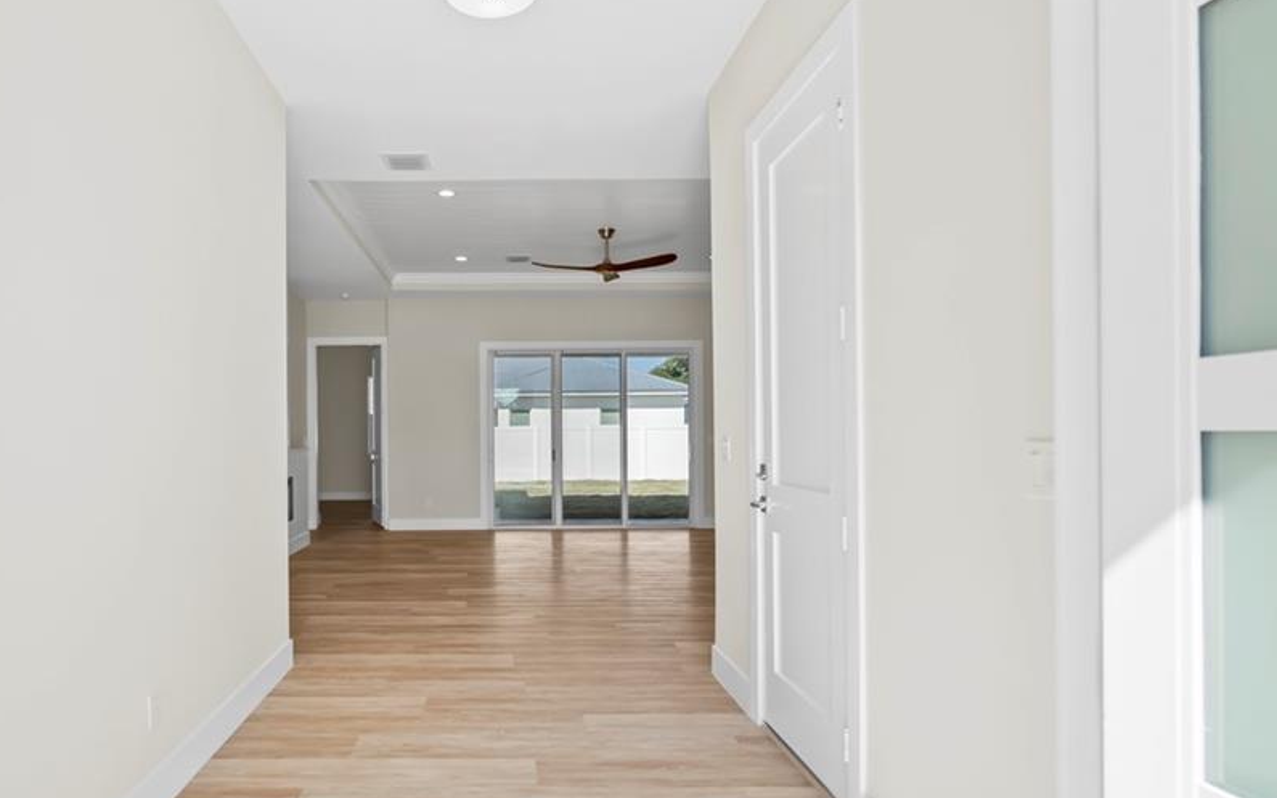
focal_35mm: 21
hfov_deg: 81.0
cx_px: 493
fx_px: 731
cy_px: 436
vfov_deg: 57.2
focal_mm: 16
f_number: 4
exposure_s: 1/400
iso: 1600
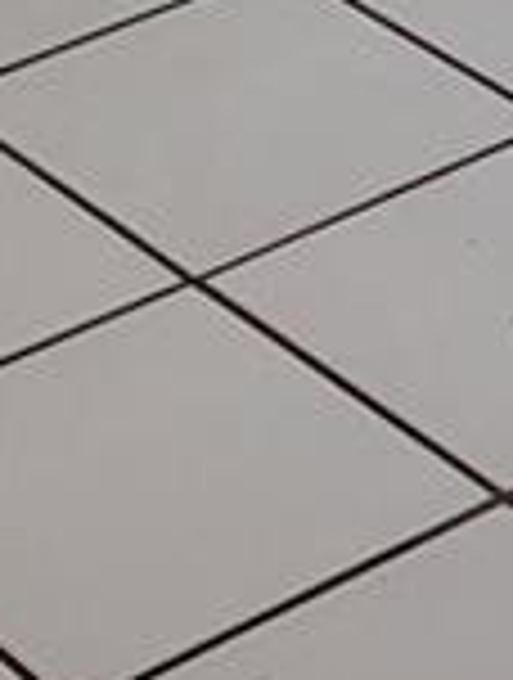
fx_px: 4053
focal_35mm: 206
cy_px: -878
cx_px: 540
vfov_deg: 8.8
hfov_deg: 7.2
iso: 125
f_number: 1.6
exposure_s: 1/120
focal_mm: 5.96
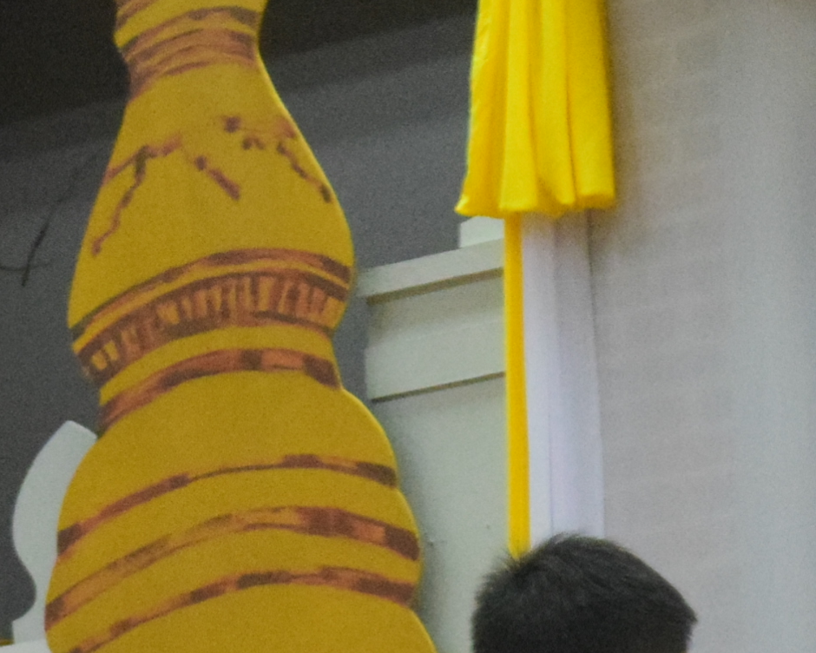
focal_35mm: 370
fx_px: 8942
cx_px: 1205
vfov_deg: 4.2
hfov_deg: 5.2
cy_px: 512
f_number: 6.3
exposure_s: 1/200
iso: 4000
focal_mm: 55
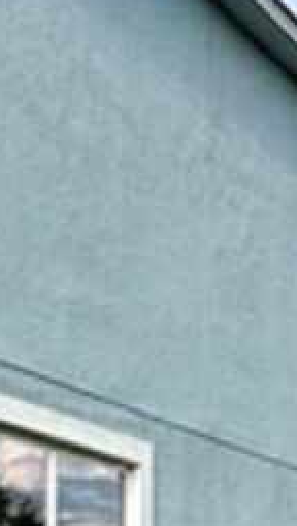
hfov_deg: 11.9
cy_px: 778
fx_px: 1424
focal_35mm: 102
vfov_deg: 18.6
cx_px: 221
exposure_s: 1/849
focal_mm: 2.22
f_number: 2.2
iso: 40
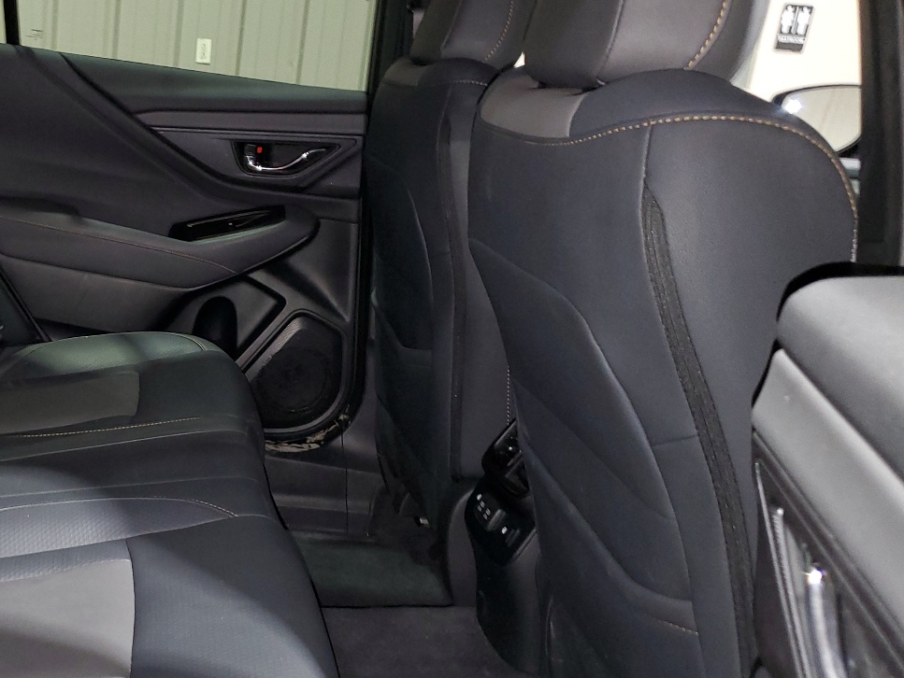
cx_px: 160
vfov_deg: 33.5
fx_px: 1123
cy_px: 405
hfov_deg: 41.6
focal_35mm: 43
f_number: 1.5
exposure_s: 1/14
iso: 134
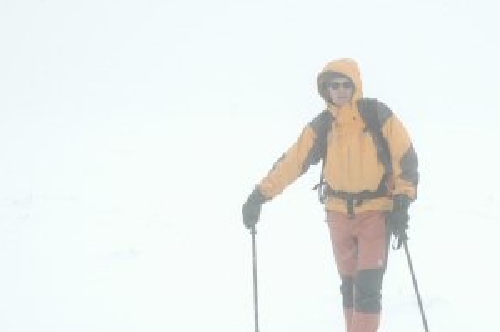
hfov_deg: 21.4
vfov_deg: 14.3
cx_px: 340
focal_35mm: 95
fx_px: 1317
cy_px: 227
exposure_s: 1/200
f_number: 7.1
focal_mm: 38
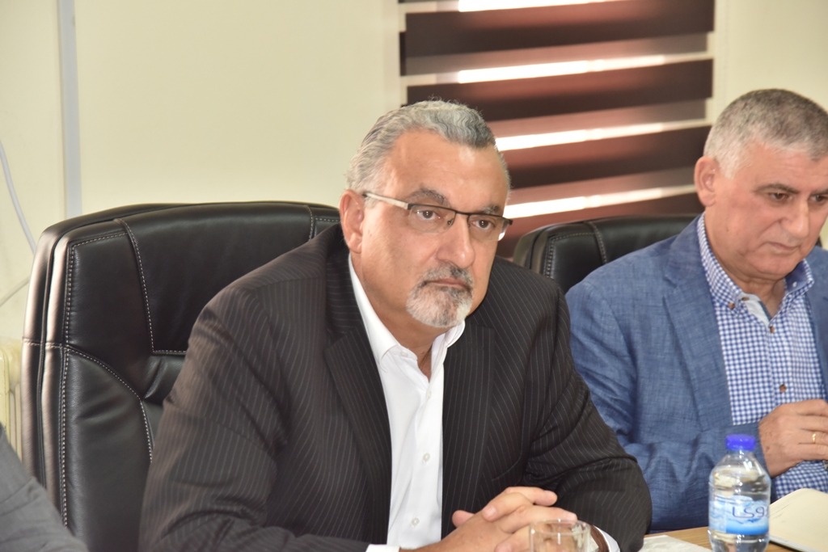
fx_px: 2530
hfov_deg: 18.6
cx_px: 414
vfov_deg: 12.5
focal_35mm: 110
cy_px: 276
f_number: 5.6
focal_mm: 110
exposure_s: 1/100
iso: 1600
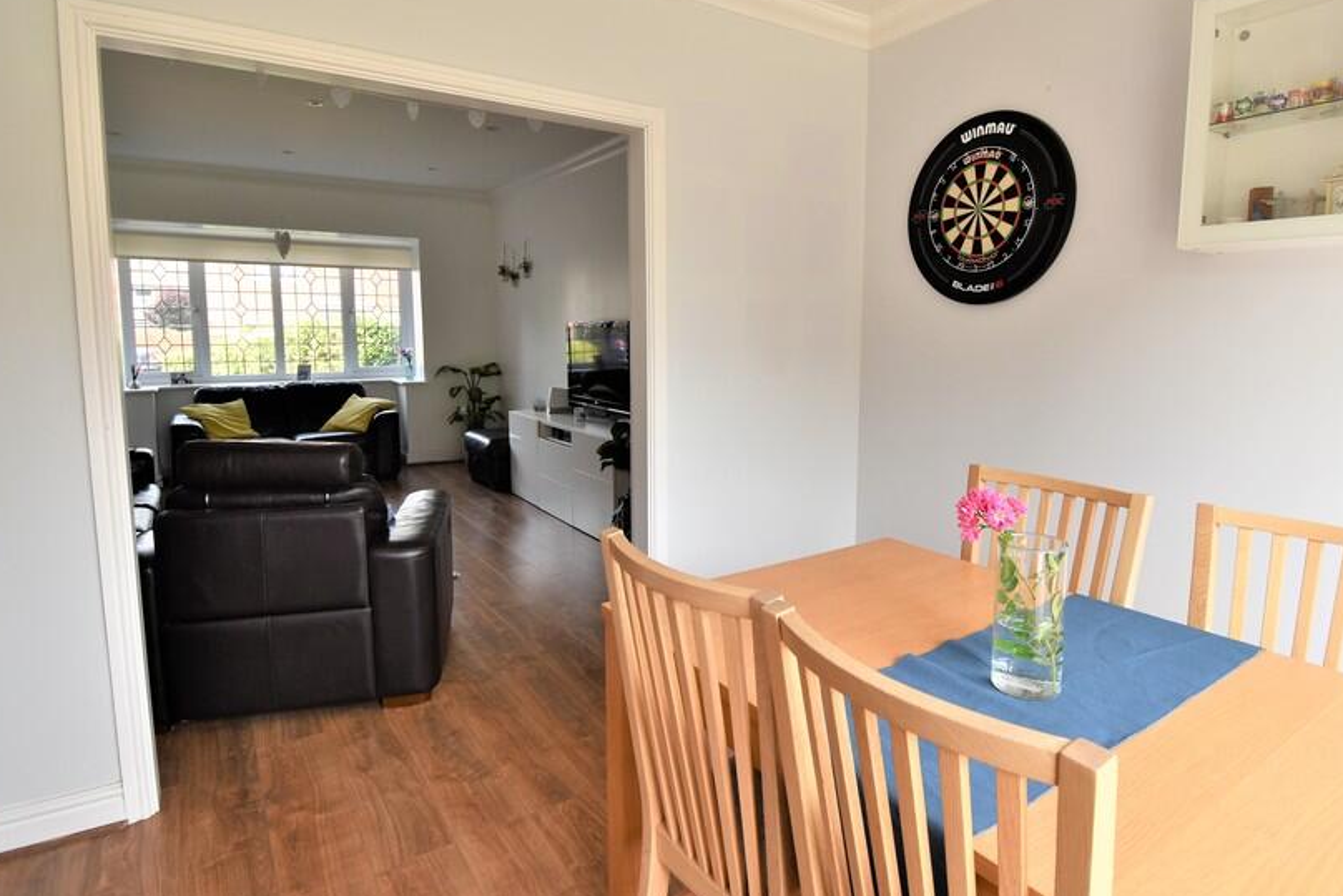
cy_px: 410
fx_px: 709
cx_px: 721
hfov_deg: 86.7
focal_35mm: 19
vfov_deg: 64.5
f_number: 5.6
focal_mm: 10
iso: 250
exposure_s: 1/125
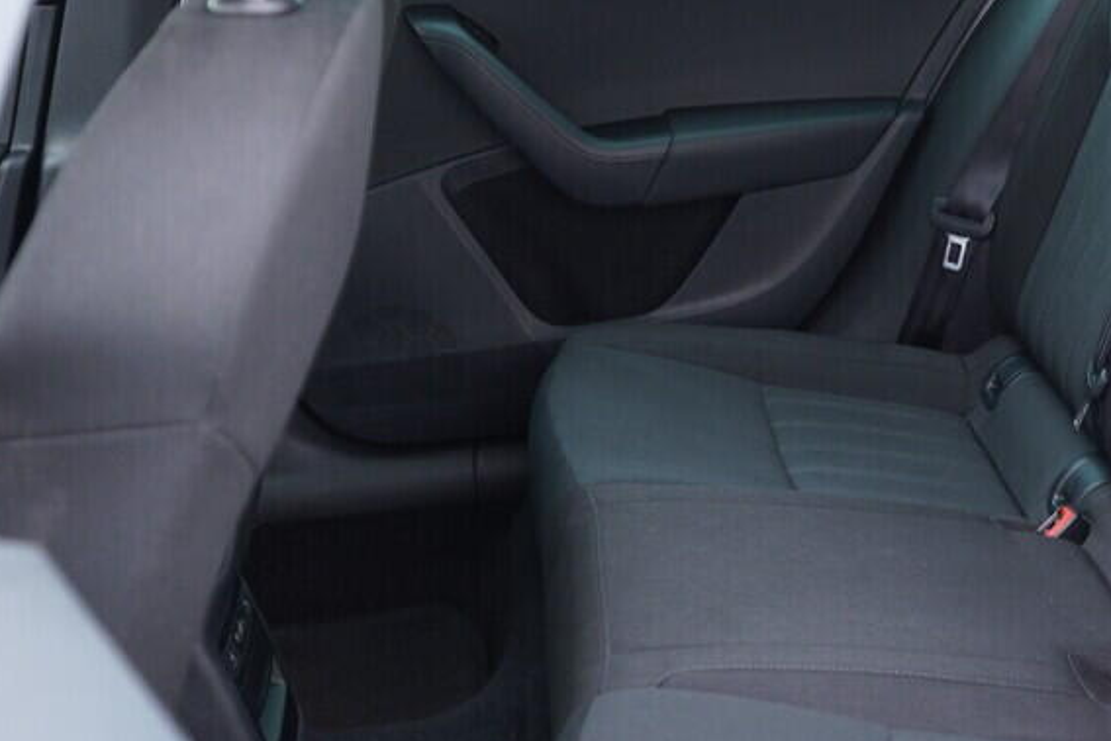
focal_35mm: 65
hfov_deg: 29.7
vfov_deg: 20.8
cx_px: 990
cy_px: 195
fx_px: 2006
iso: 400
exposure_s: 1/40
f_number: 2.8
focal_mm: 24
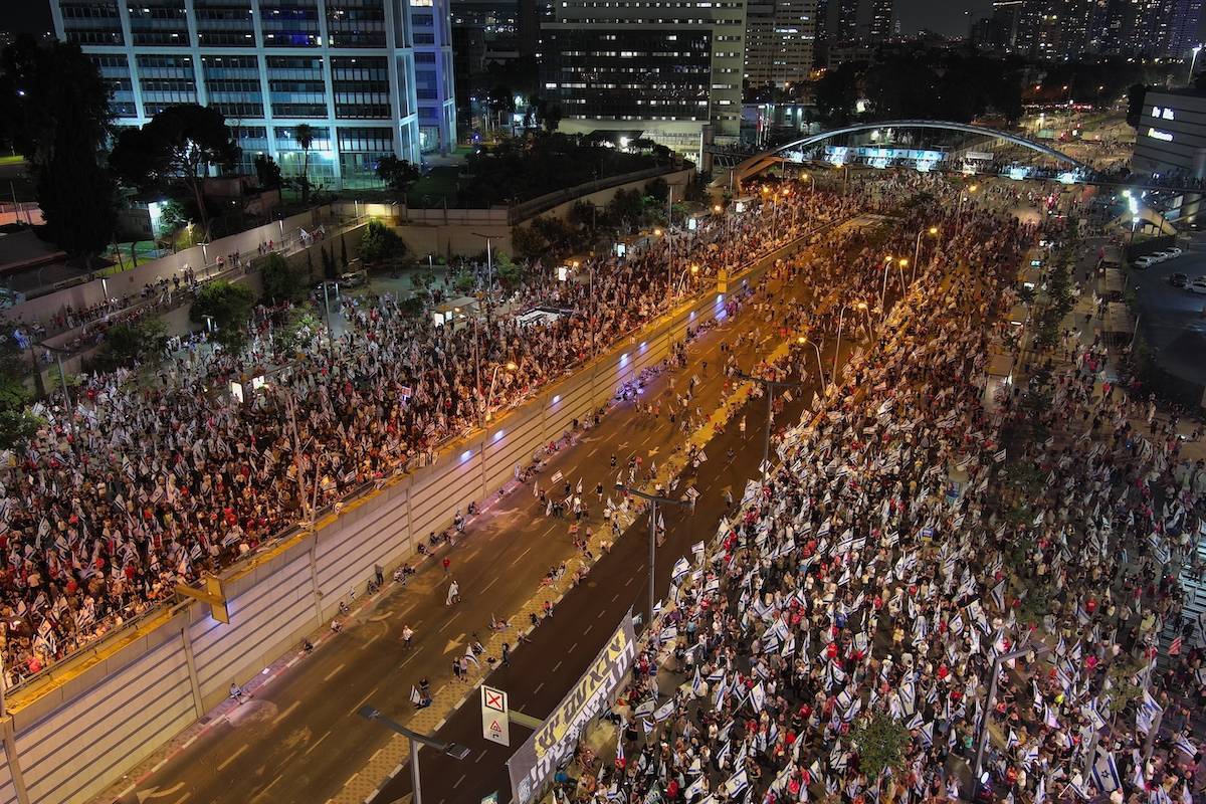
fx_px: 971
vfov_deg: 45.0
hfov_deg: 63.7
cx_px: 603
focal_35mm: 29
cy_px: 402
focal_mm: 10.57
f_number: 2.8
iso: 791
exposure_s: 1/10
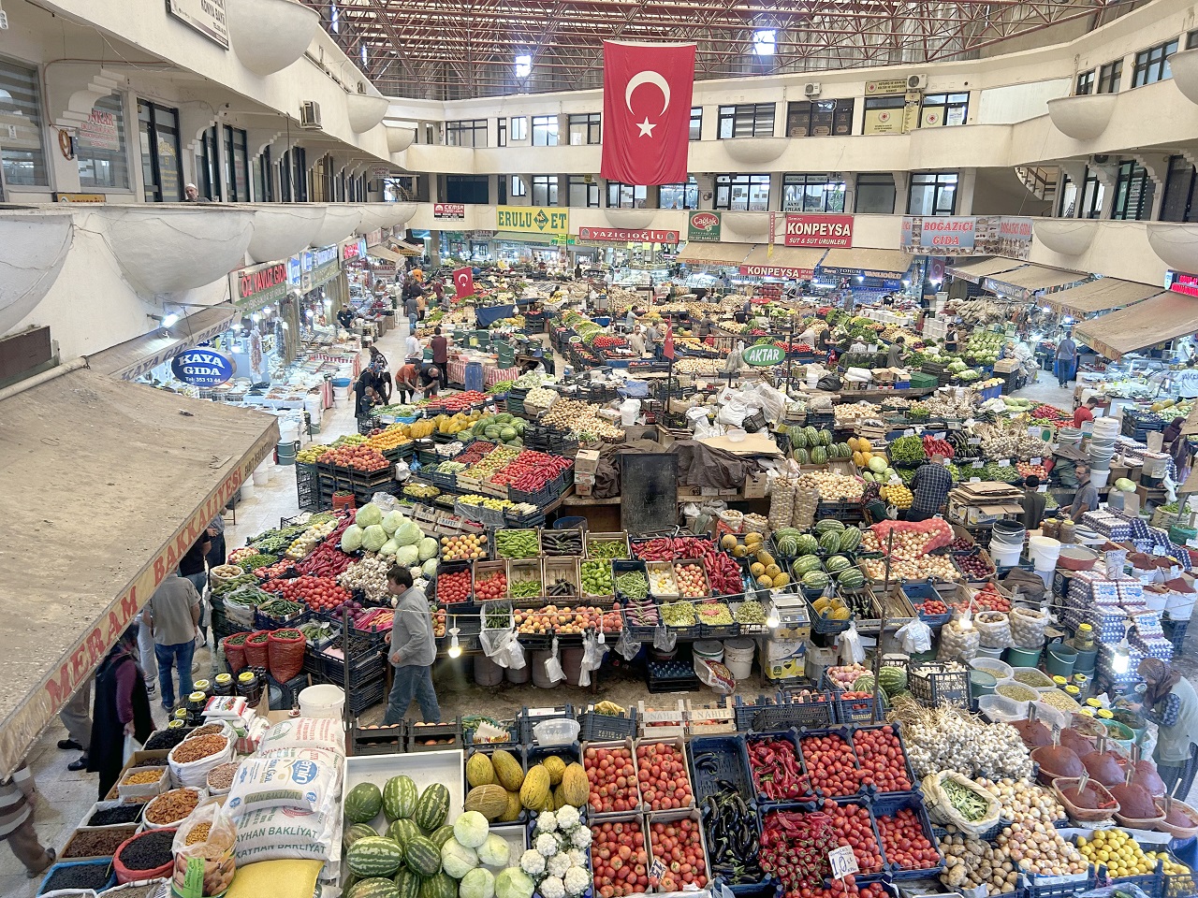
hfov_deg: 67.3
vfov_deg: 53.1
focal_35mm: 26
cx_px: 599
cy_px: 449
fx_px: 900
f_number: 1.5
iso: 80
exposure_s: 1/50
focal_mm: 5.7
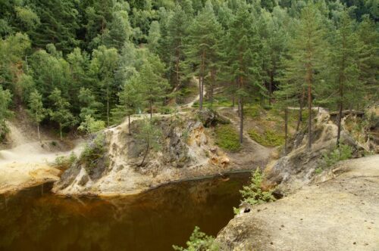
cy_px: 126
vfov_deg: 47.8
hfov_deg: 67.4
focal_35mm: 27
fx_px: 284
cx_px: 190
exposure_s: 1/100
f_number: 5
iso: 100
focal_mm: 18
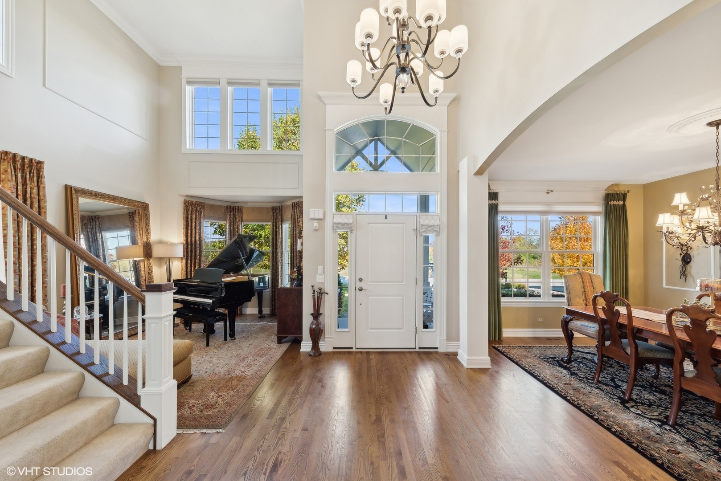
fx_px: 240
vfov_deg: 90.1
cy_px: 240
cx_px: 360
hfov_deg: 112.6
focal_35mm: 12
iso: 200
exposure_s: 1/8
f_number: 9
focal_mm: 12
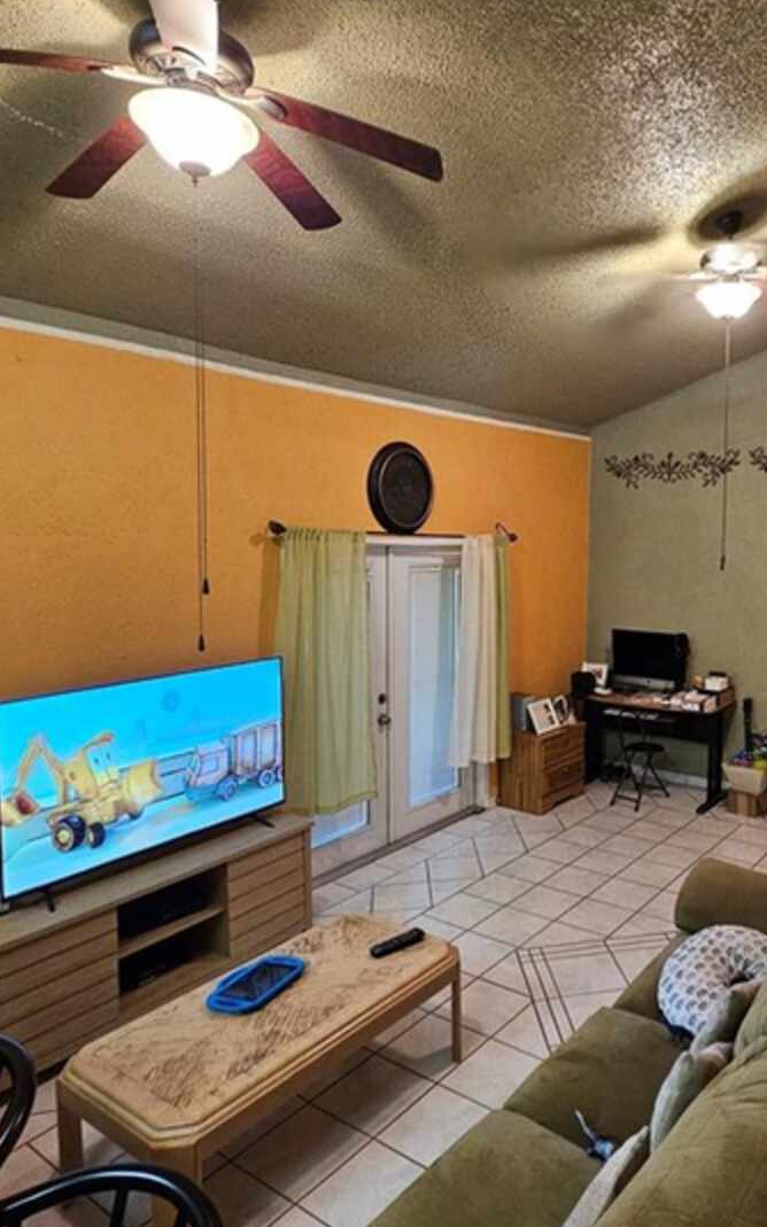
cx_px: 542
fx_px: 736
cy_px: 569
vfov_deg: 79.5
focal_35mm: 22
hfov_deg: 53.4
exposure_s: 1/30
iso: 500
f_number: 2.2
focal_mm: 2.2
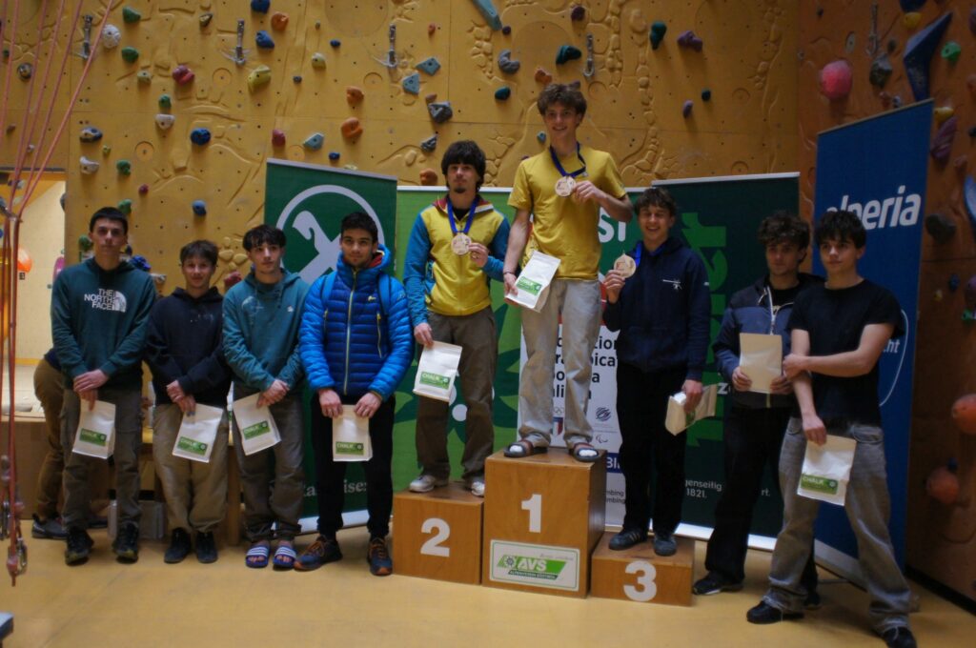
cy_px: 324
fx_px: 812
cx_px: 488
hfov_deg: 62.0
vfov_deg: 43.5
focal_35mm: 30
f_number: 2.8
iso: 1600
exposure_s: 1/100
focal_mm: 20
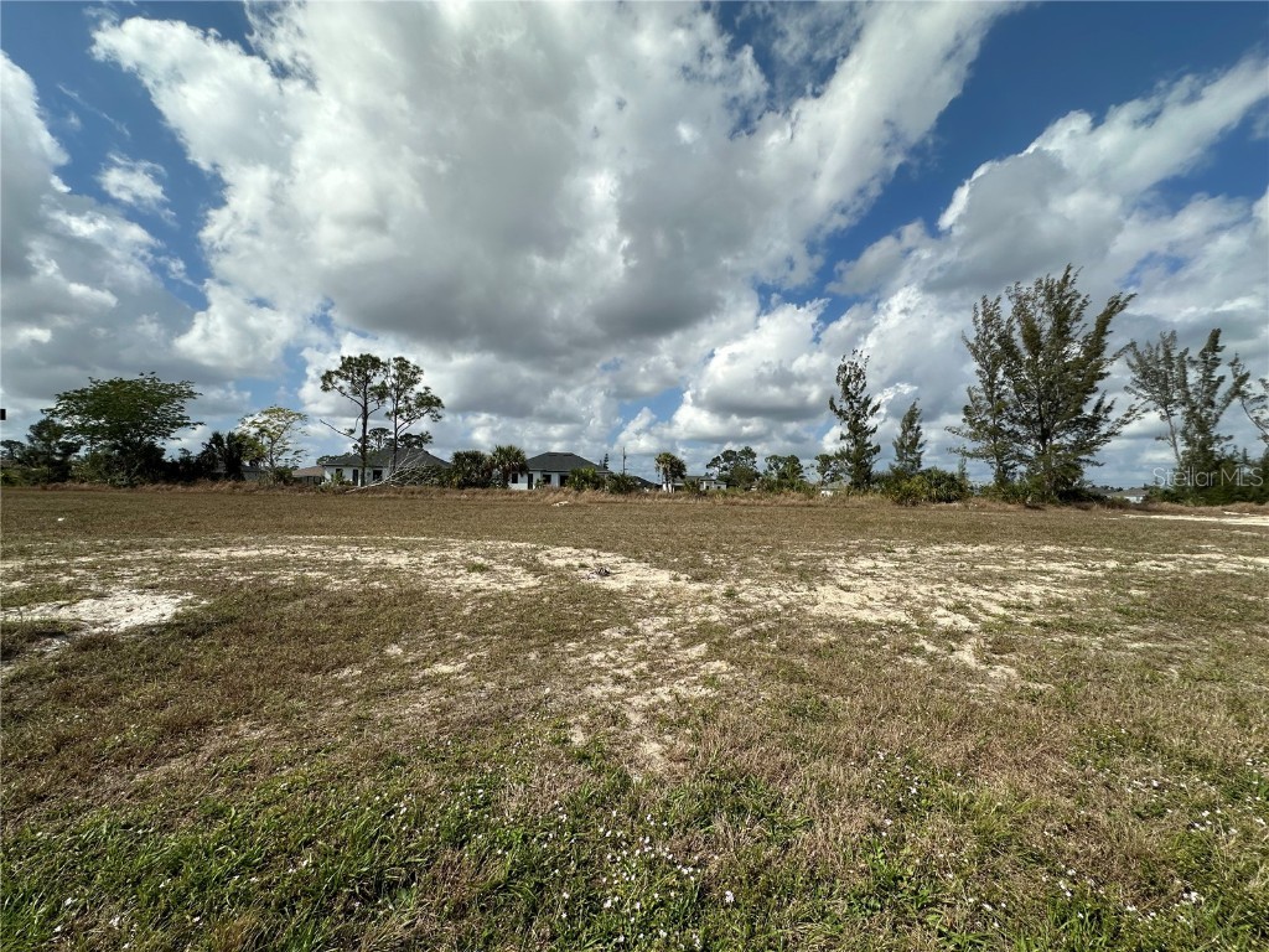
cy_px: 476
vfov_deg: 85.7
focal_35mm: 14
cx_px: 634
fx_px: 513
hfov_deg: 102.1
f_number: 2.2
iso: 50
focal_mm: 2.22
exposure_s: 1/4000
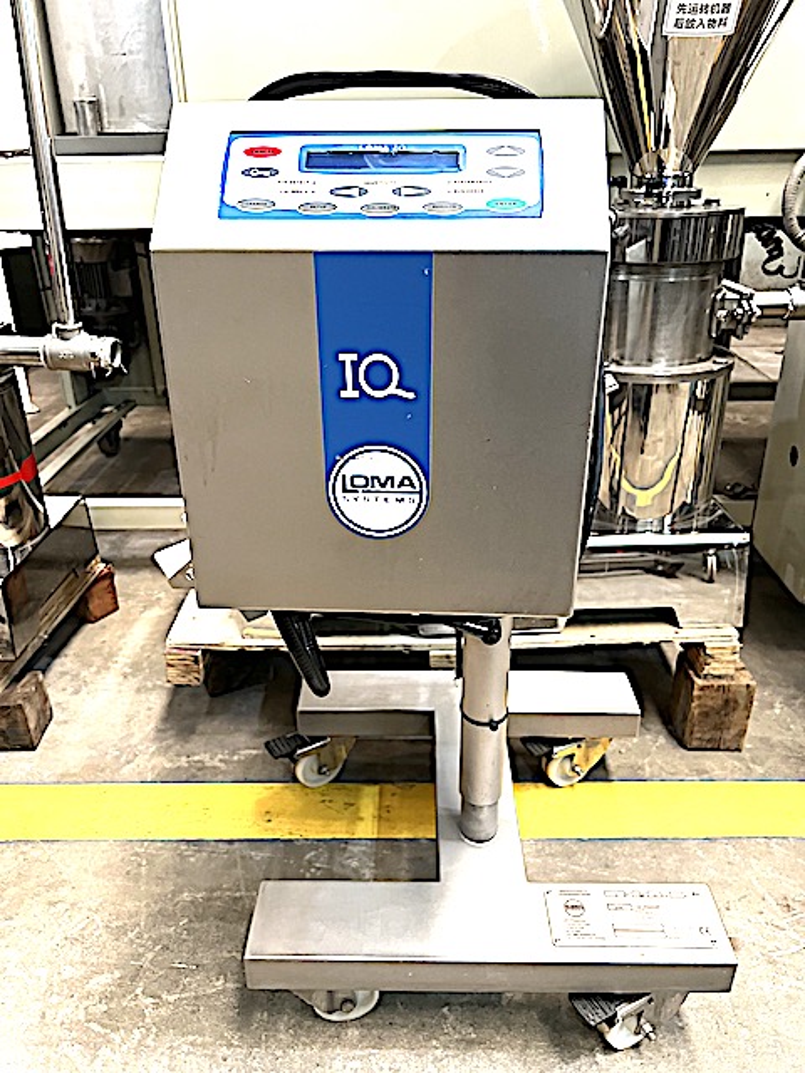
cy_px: 536
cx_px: 402
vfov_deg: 67.3
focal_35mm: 26
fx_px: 806
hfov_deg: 53.1
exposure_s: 1/50
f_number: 1.5
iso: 250
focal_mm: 5.7
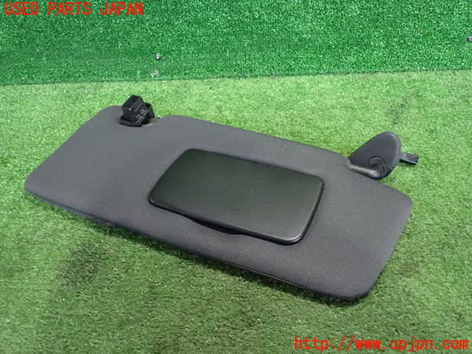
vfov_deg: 46.8
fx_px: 409
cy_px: 177
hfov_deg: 60.0
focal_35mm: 30
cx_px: 236
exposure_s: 1/100
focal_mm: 5.4
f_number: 2.3
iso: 1600
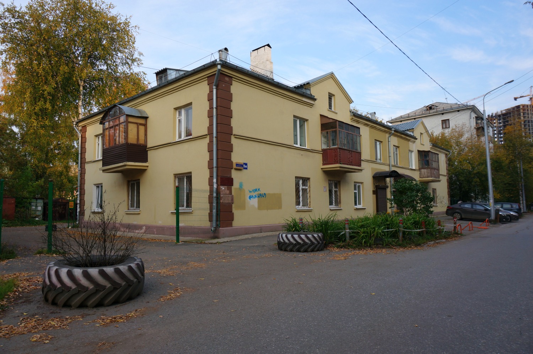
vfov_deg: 53.0
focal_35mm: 24
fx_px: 355
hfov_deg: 73.8
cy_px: 177
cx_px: 266
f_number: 8
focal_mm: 16
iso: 100
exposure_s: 1/80
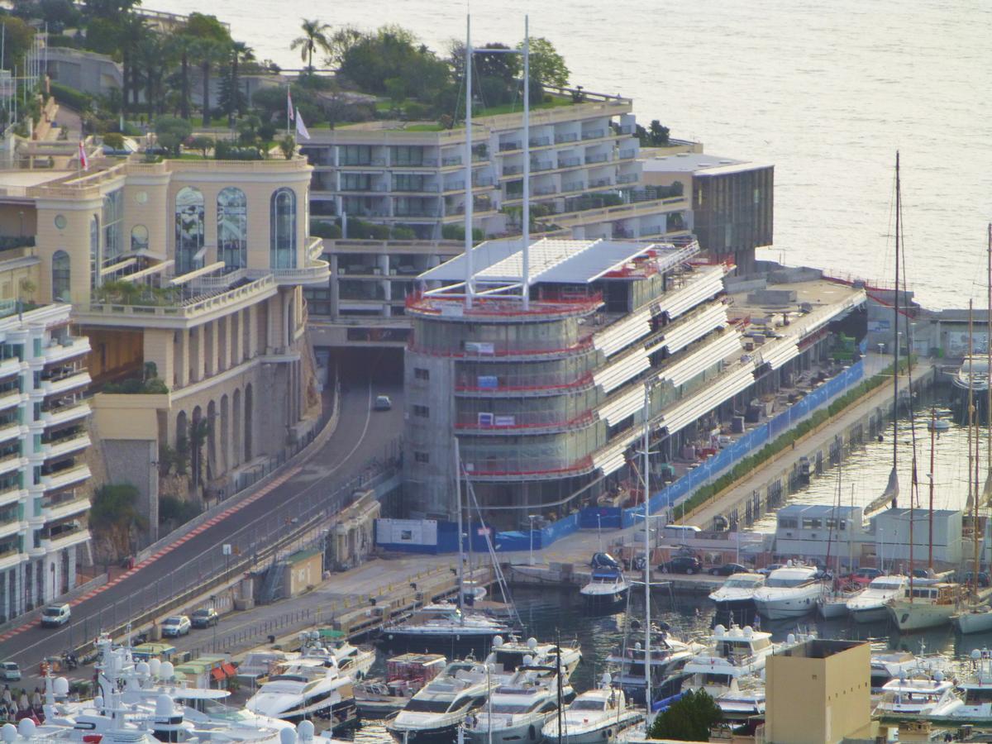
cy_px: 372
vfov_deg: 3.4
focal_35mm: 434
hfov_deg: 4.6
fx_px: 12437
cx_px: 496
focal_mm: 77.4
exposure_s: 1/160
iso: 100
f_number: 6.2
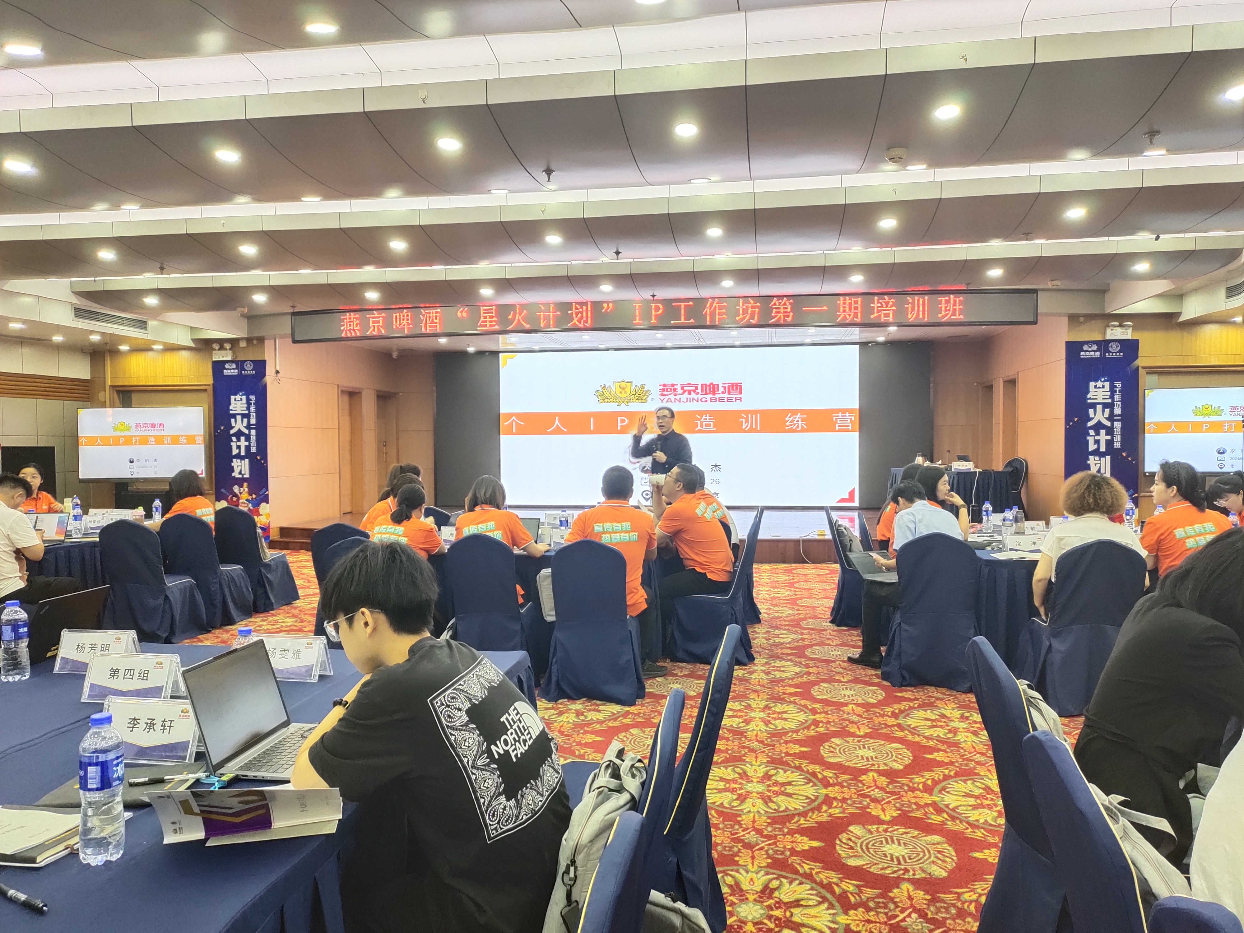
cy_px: 466
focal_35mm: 23
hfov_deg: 73.9
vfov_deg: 58.9
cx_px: 622
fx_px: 827
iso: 56
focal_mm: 4.76
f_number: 1.79
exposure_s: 1/270
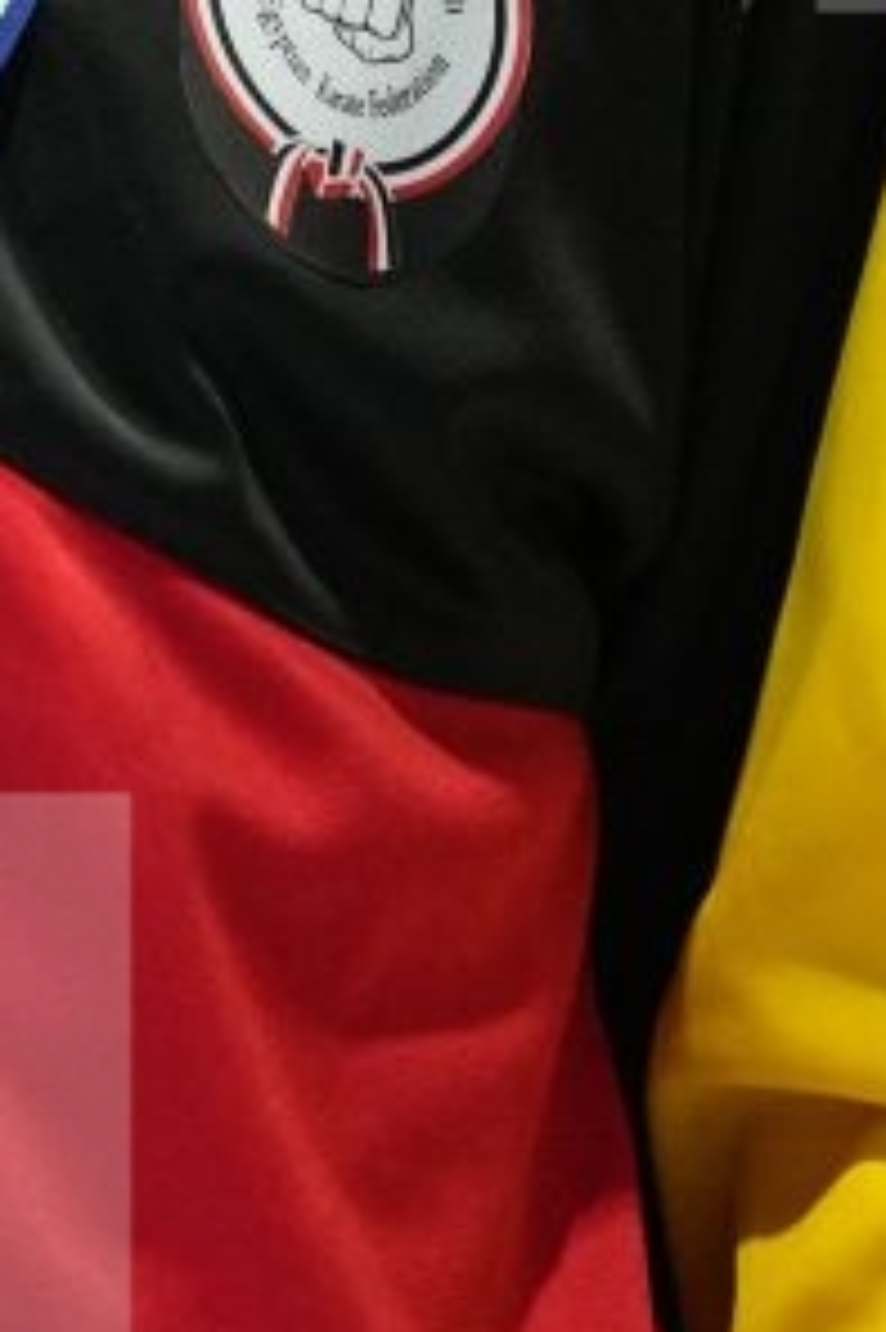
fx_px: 44940
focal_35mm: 1216
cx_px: -288
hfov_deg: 1.1
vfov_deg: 1.7
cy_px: -396
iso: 2500
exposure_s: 1/250
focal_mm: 200
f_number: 2.8
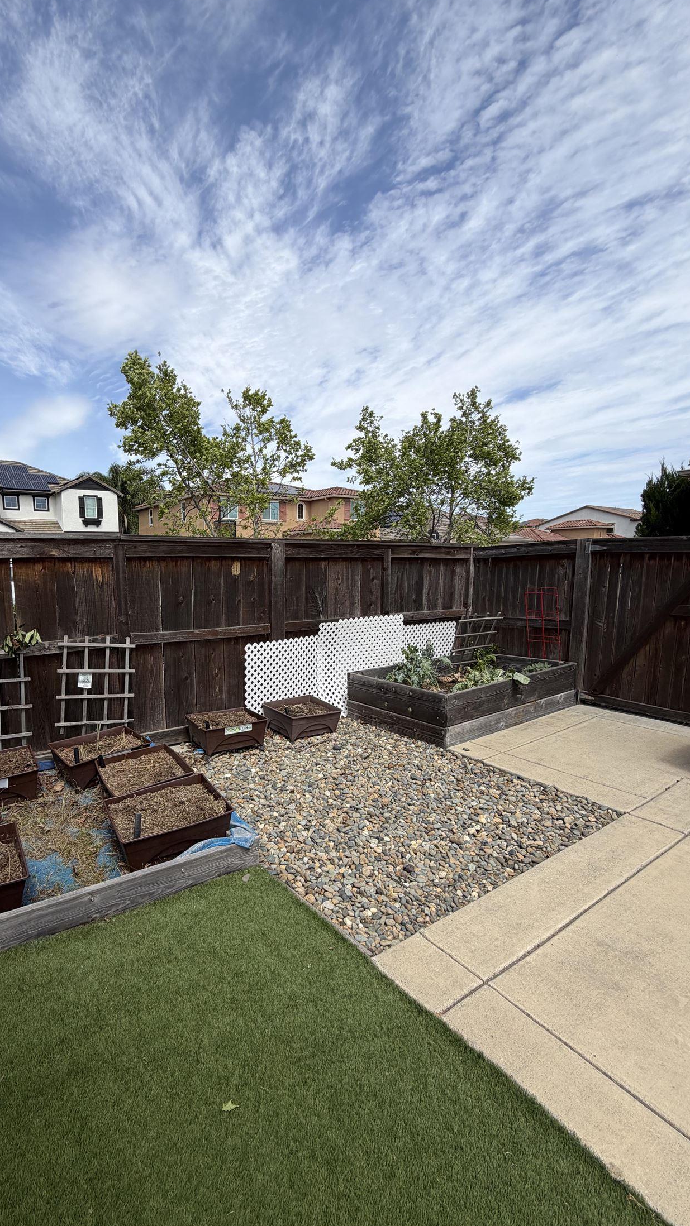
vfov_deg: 99.3
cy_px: 635
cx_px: 249
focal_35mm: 16
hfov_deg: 65.8
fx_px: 521
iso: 20
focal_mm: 2.22
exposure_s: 1/799
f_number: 2.2
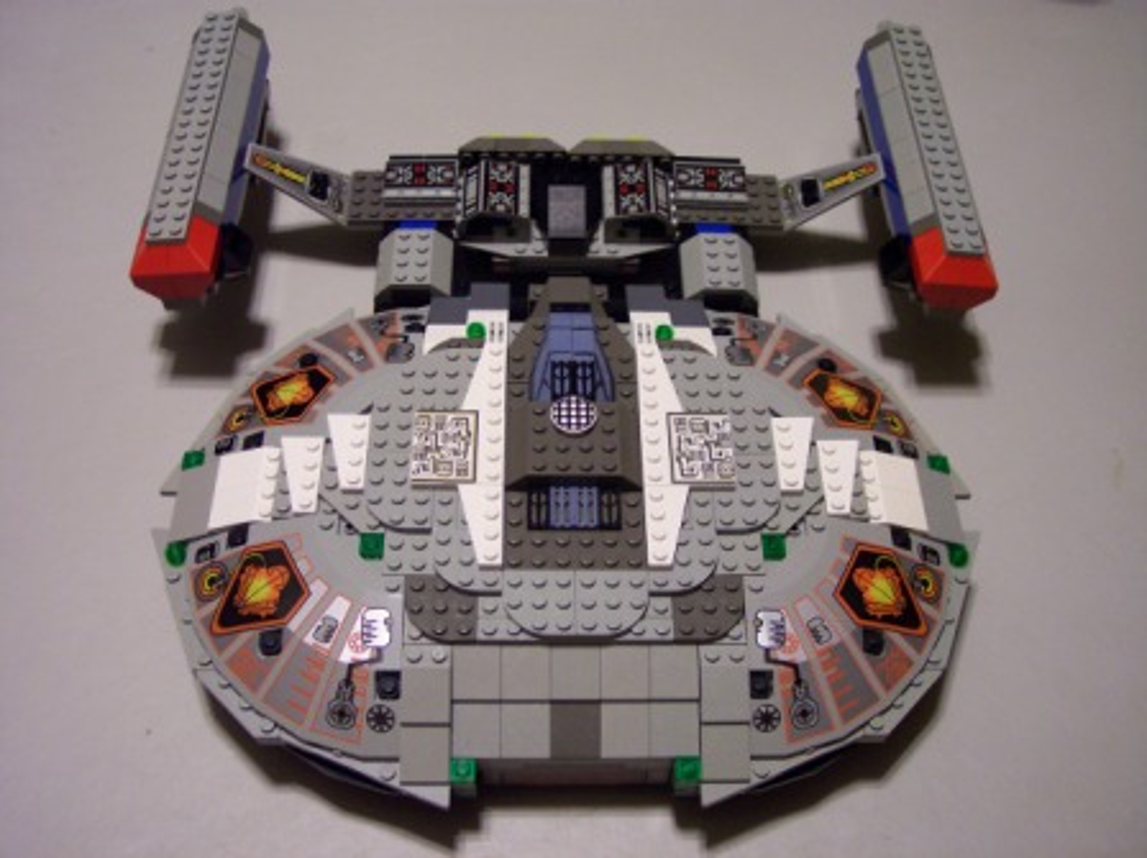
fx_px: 1258
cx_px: 574
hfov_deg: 49.0
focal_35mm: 38
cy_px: 429
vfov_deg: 37.7
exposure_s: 1/20
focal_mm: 8
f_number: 2.8
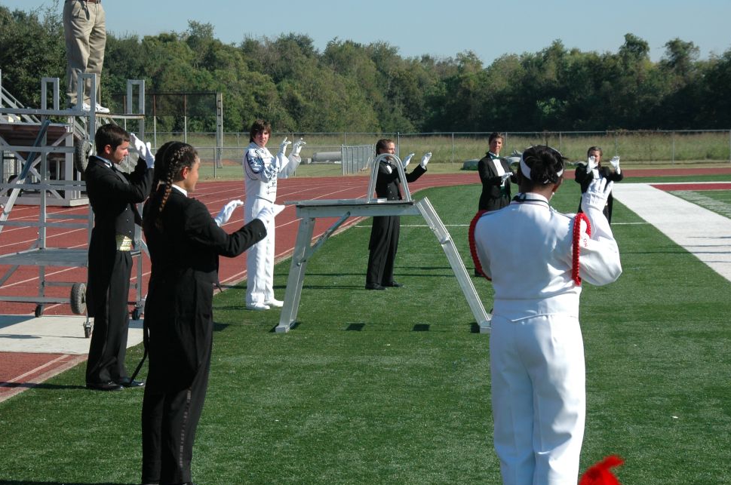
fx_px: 2251
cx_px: 361
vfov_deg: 12.3
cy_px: 244
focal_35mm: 111
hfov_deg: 18.4
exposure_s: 1/320
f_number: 9
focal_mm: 70
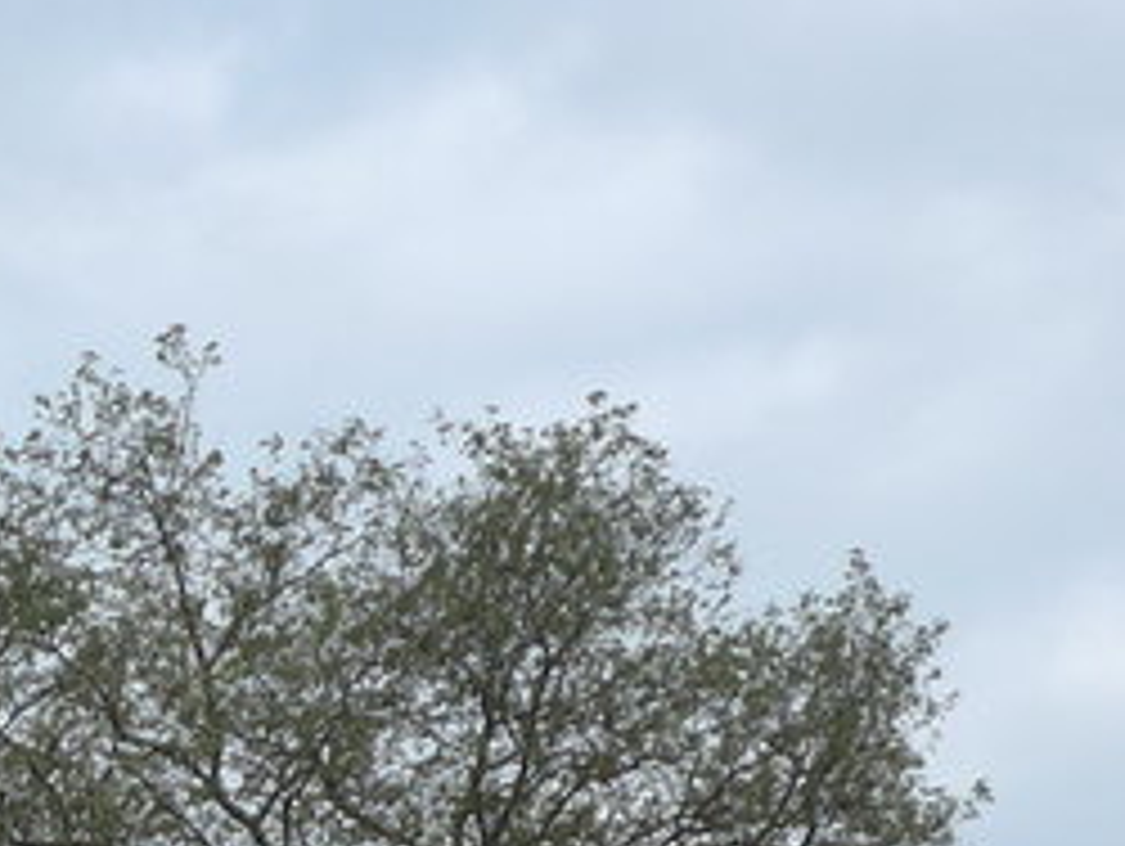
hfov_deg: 9.1
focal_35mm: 211
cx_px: -734
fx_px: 6864
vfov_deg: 6.8
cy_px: 1809
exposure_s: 1/640
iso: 160
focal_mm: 9
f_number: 3.2
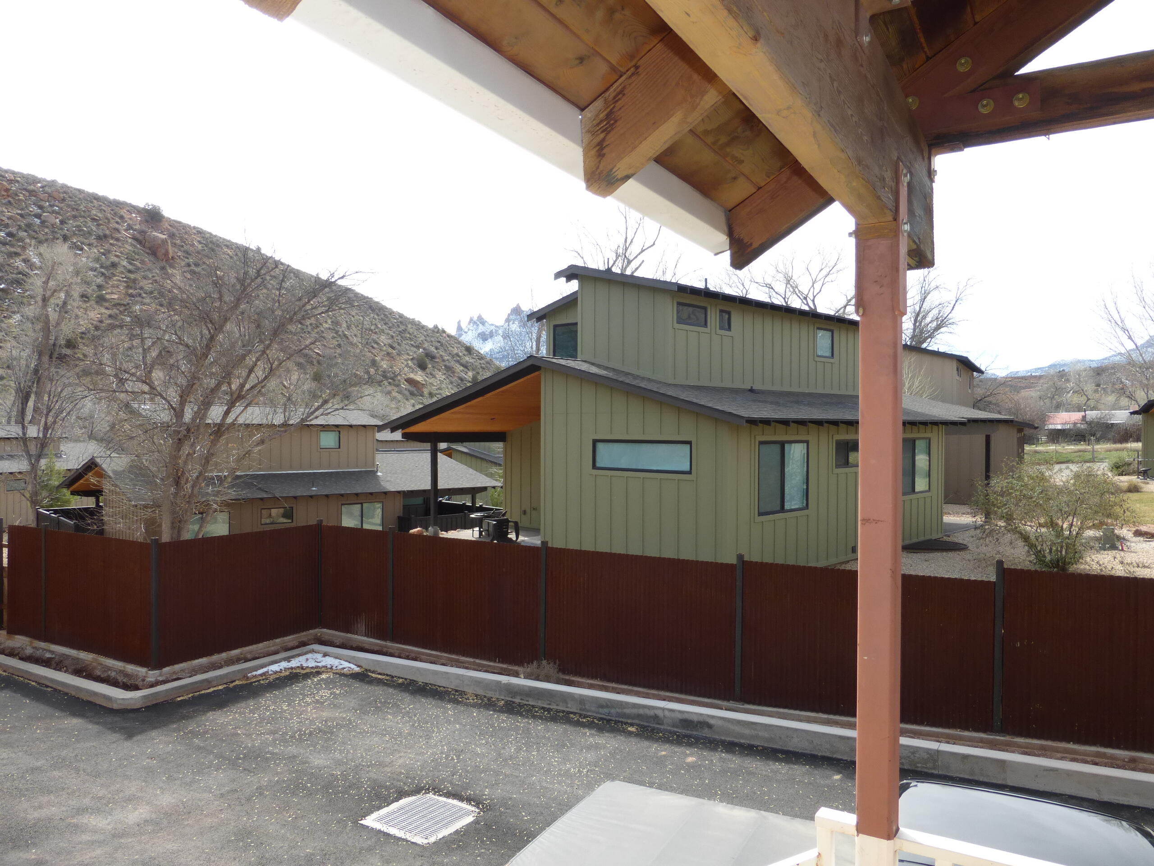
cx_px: 577
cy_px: 433
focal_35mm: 24
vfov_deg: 56.8
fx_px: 800
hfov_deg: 71.6
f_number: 4
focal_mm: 4.3
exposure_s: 1/320
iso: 100
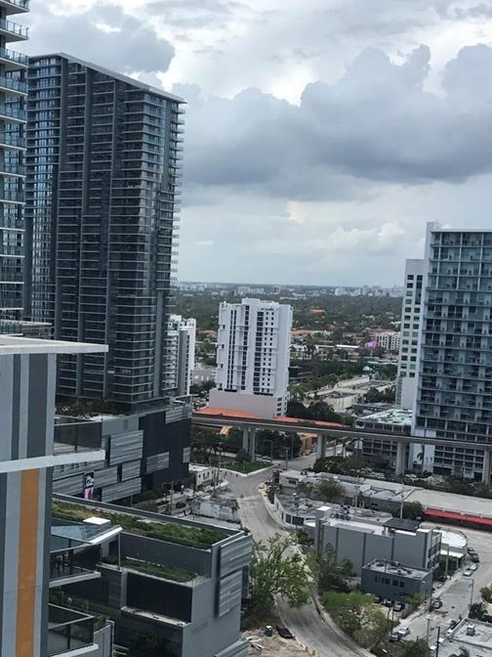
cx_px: 88
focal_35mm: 50
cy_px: 407
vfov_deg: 38.0
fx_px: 948
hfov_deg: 28.4
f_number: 1.8
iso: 20
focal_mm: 3.99
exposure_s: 1/1916
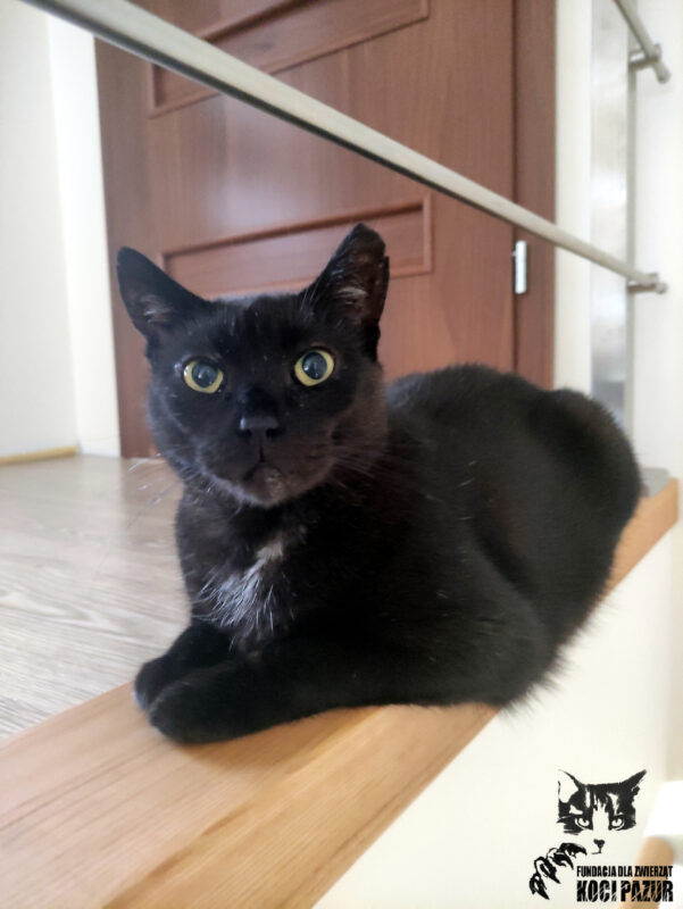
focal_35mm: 25
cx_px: 342
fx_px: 657
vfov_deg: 69.4
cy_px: 454
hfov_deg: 54.9
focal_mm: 5.43
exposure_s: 1/14
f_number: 1.89
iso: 5199
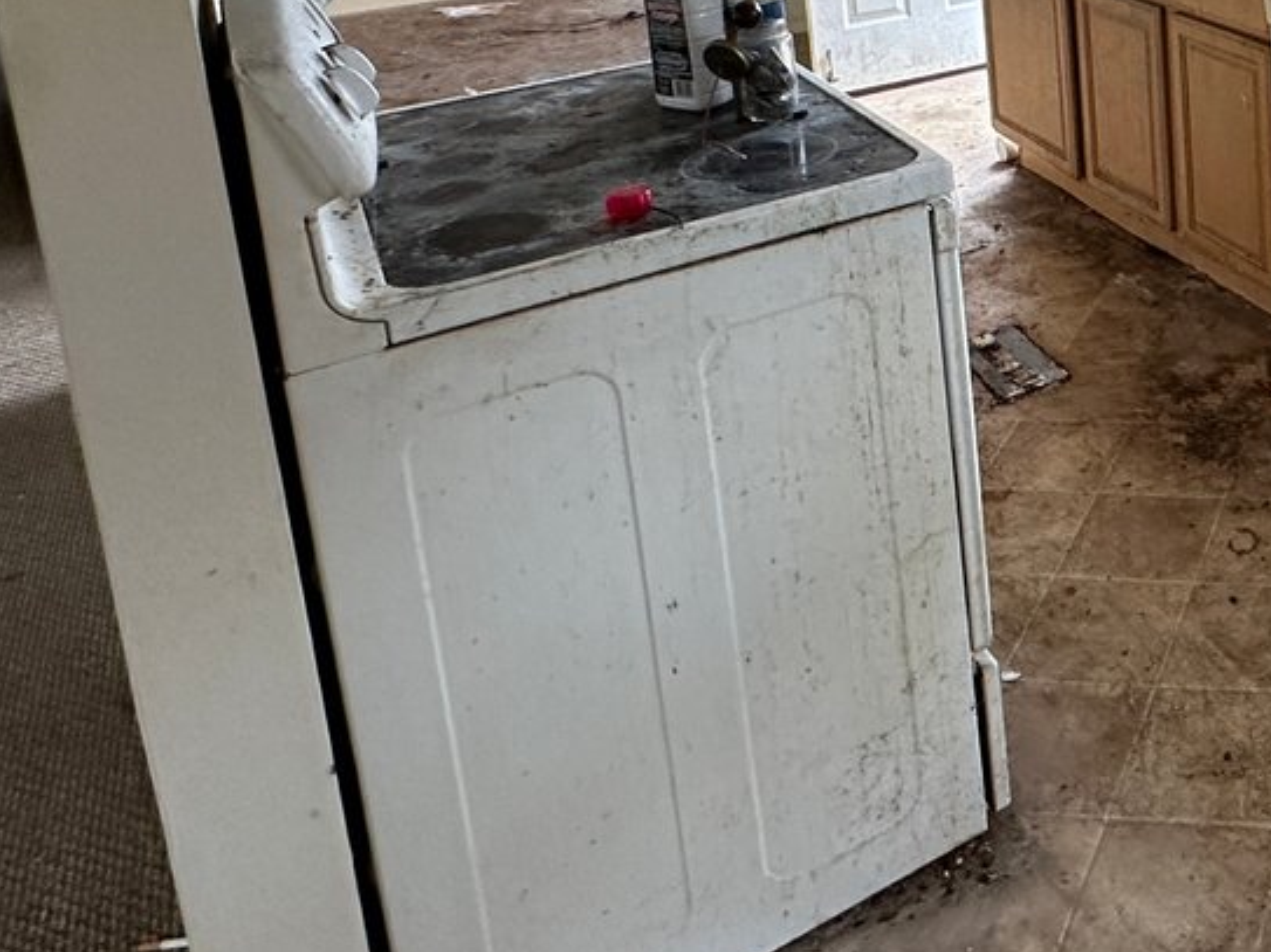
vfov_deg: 32.5
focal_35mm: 39
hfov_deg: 39.5
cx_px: 1385
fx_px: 1432
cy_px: -85
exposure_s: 1/99
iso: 200
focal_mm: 2.22
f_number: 2.2
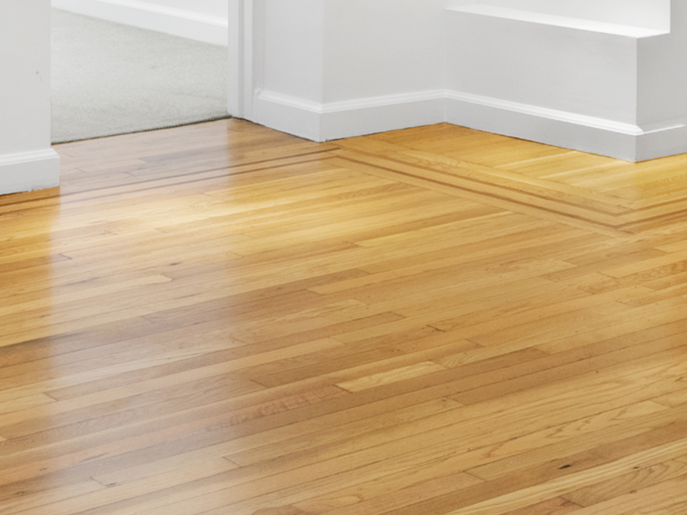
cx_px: 442
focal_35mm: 106
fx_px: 2103
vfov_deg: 13.2
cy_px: -260
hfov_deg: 18.5
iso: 100
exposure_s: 10
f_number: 11
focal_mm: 14
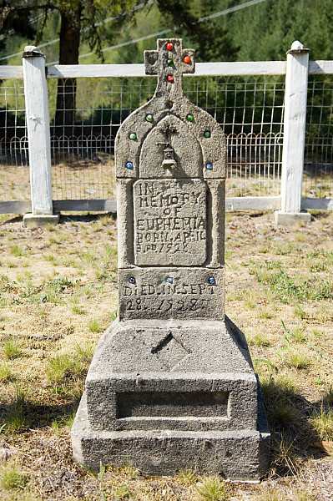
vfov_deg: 46.4
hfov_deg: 31.8
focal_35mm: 42
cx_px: 166
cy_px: 250
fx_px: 584
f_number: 3.2
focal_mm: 28
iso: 100
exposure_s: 1/1000
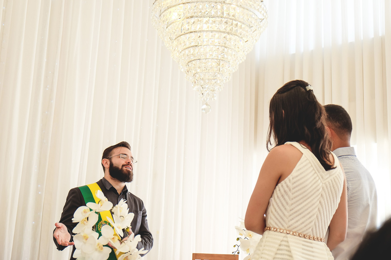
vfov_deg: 25.1
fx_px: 586
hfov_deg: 36.9
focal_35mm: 54
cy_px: 130
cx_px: 196
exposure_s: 1/160
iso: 500
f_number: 4
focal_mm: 35.8
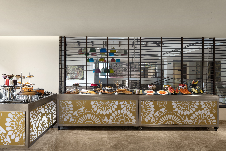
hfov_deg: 53.1
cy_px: 76
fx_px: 226
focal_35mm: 36
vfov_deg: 36.9
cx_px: 113
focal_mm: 36
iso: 200
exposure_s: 1/3
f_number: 9
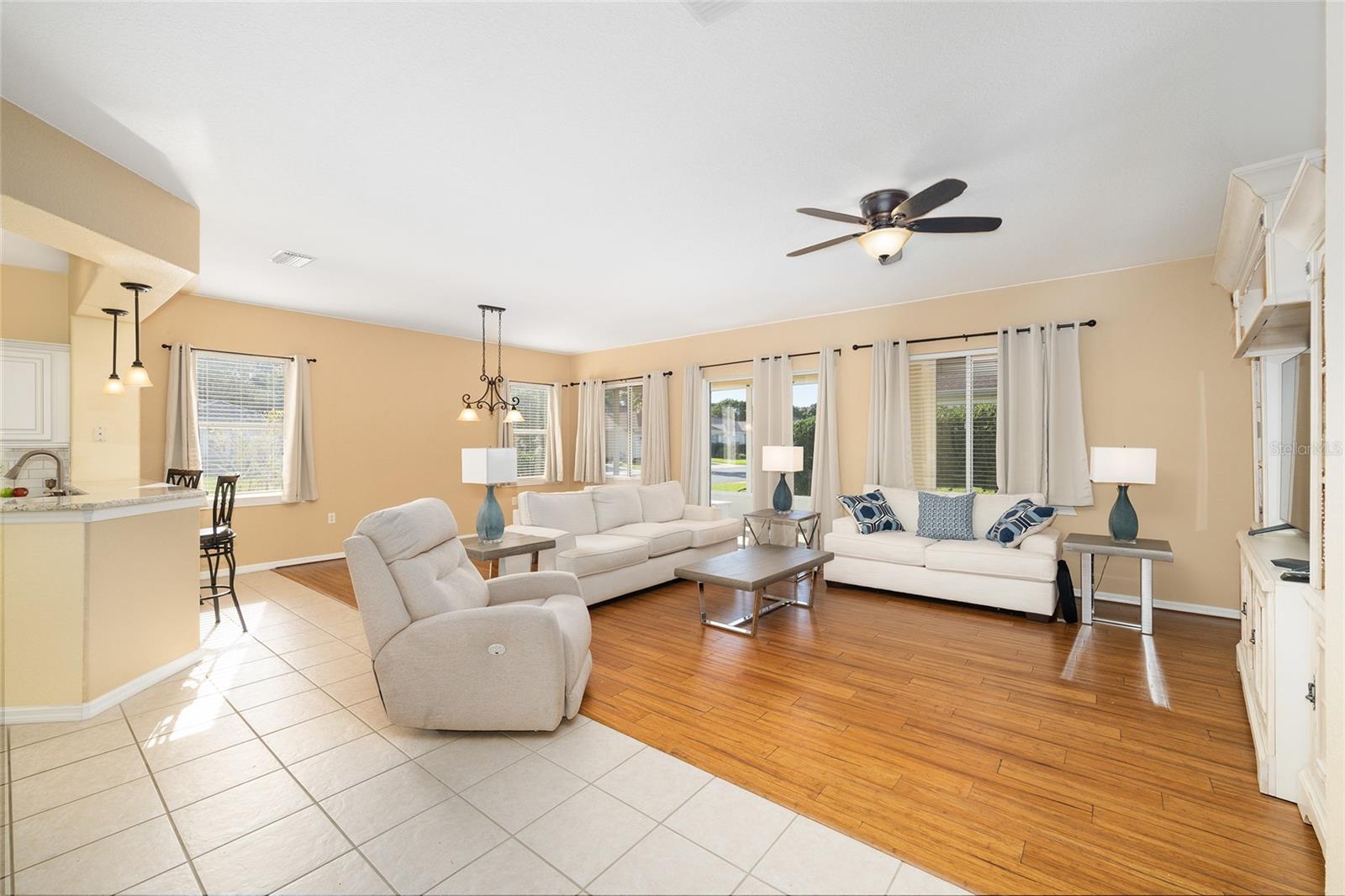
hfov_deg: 100.4
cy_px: 448
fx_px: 560
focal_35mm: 15
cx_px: 672
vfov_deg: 77.3
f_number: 8
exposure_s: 1/60
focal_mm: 15
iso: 500
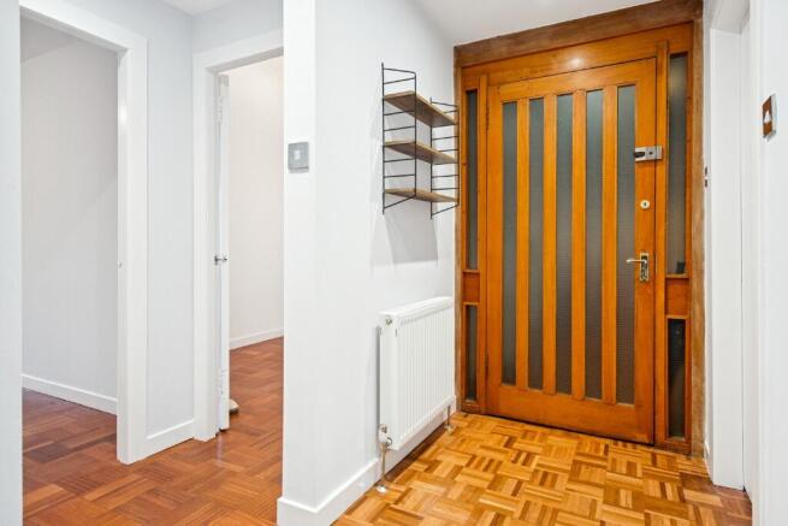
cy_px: 263
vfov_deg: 62.0
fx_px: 438
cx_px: 394
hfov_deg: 84.0
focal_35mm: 20
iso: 800
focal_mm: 20
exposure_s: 1/80
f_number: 4
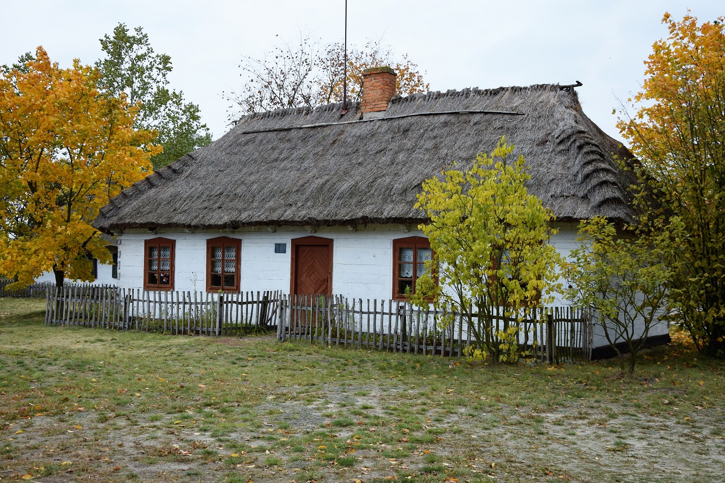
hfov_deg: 46.4
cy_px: 242
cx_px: 362
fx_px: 846
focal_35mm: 42
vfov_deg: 31.9
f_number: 5.6
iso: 400
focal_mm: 28
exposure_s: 1/125
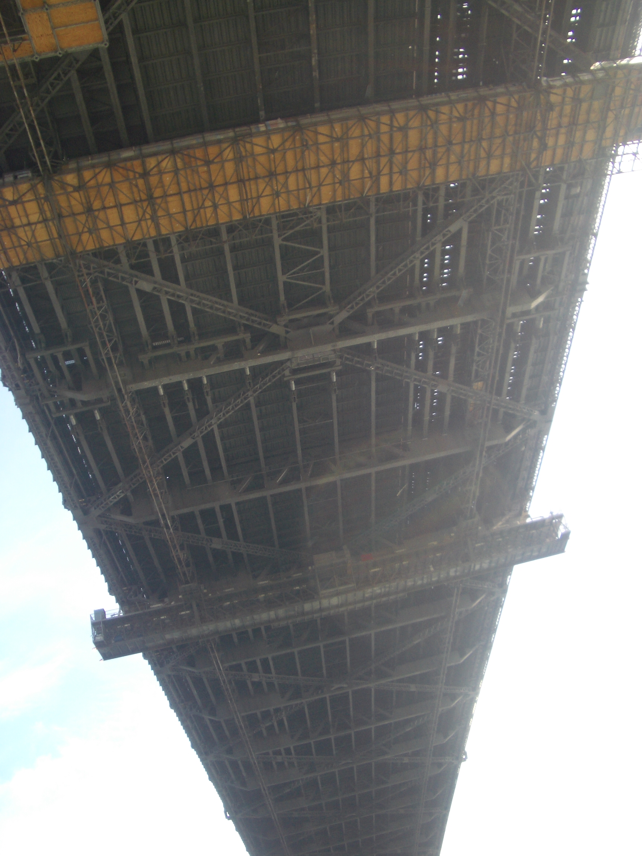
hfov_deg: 40.7
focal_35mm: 35
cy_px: 428
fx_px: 865
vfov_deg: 52.6
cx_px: 321
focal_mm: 5.8
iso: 50
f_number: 2.6
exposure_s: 1/320
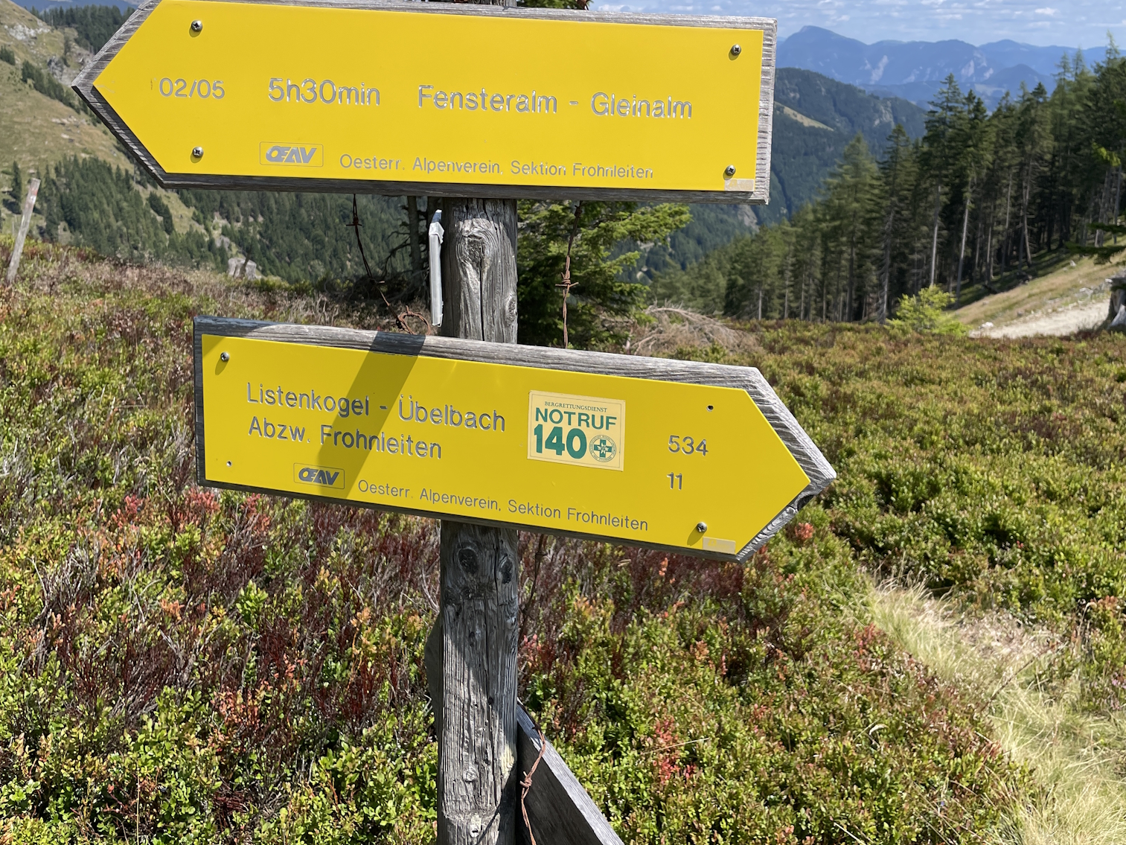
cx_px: 575
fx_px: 1074
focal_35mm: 33
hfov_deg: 55.3
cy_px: 316
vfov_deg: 42.6
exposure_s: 1/2618
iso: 32
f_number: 1.6
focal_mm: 4.2
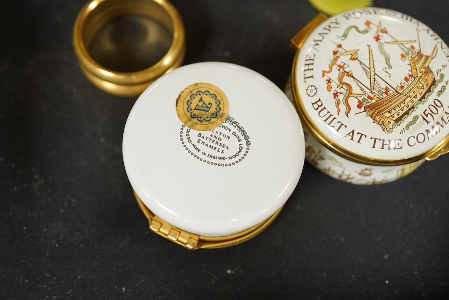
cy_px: 150
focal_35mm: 45
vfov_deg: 29.9
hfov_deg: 43.6
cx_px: 224
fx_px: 561
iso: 2500
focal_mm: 30
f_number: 5
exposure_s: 1/100
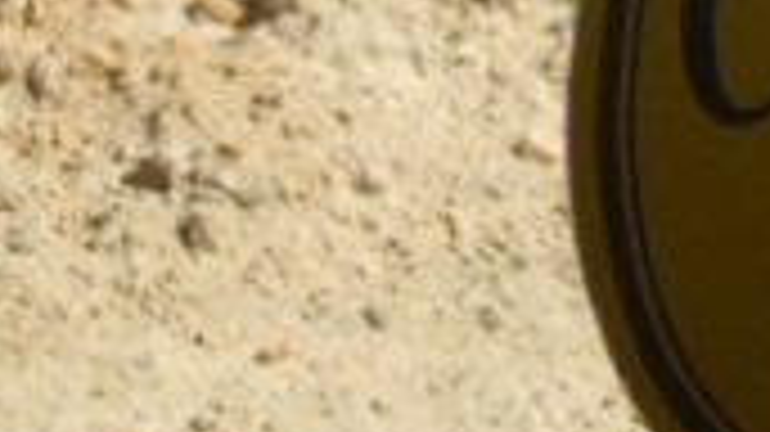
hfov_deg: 4.9
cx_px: 1112
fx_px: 8979
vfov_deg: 2.8
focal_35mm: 440
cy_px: -76
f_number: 4.4
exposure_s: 1/500
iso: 80
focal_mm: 19
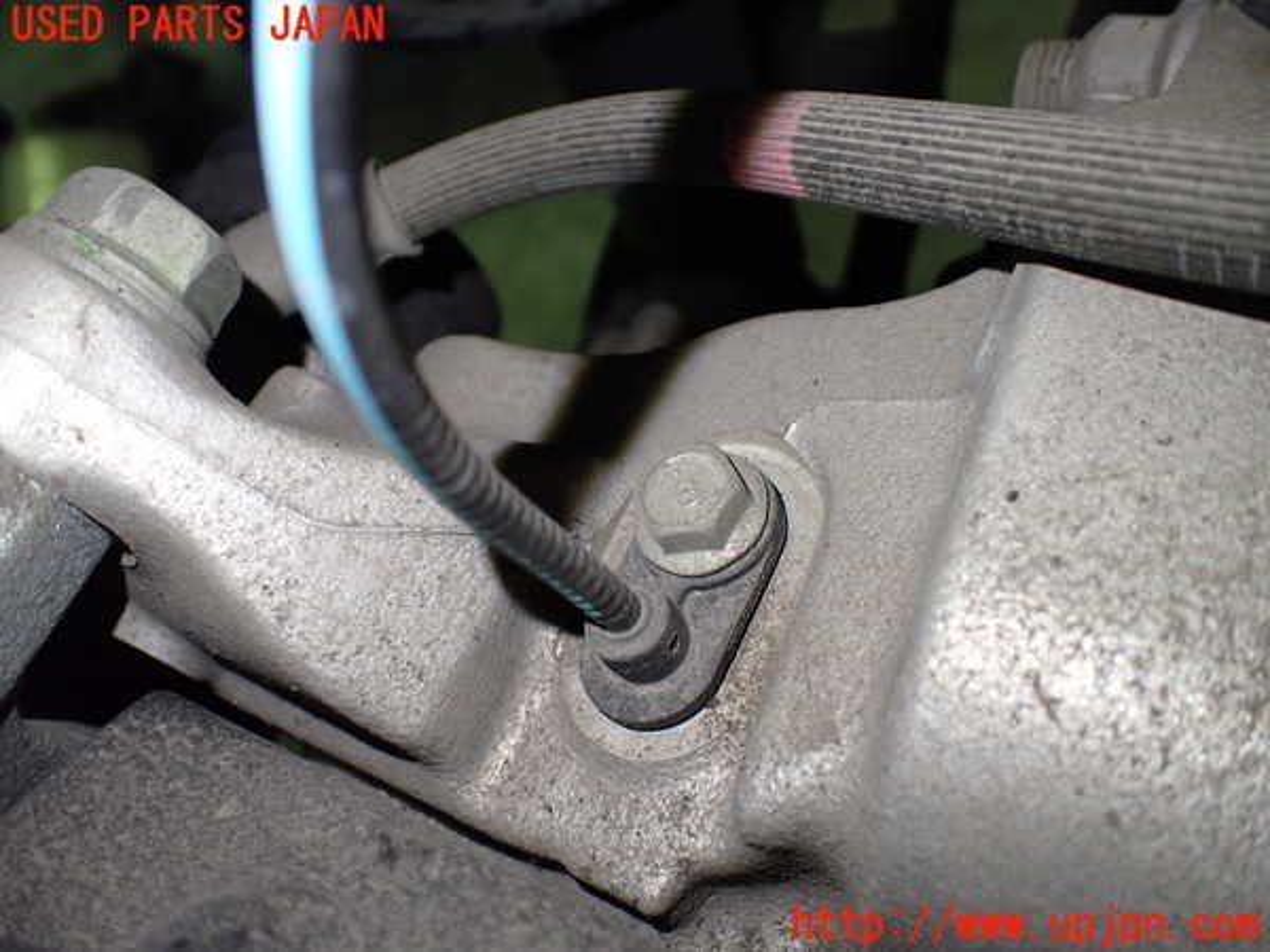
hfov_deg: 60.0
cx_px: 635
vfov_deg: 46.8
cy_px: 476
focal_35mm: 30
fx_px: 1101
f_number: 2.3
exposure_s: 1/125
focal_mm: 5.4
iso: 500
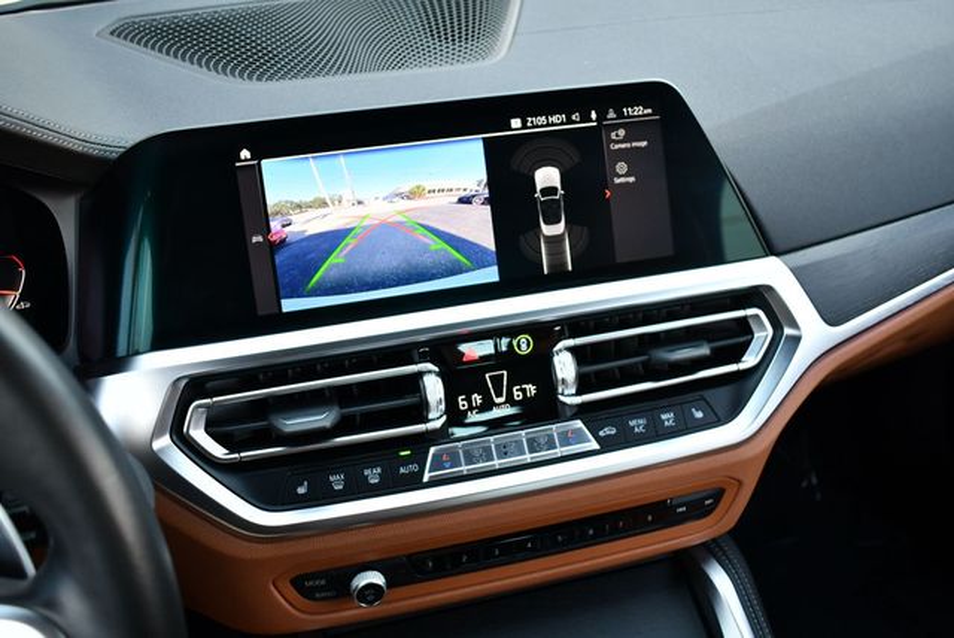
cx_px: 477
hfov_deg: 53.1
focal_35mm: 36
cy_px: 319
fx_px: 955
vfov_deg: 36.9
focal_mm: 18
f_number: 3.5
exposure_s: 1/250
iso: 800
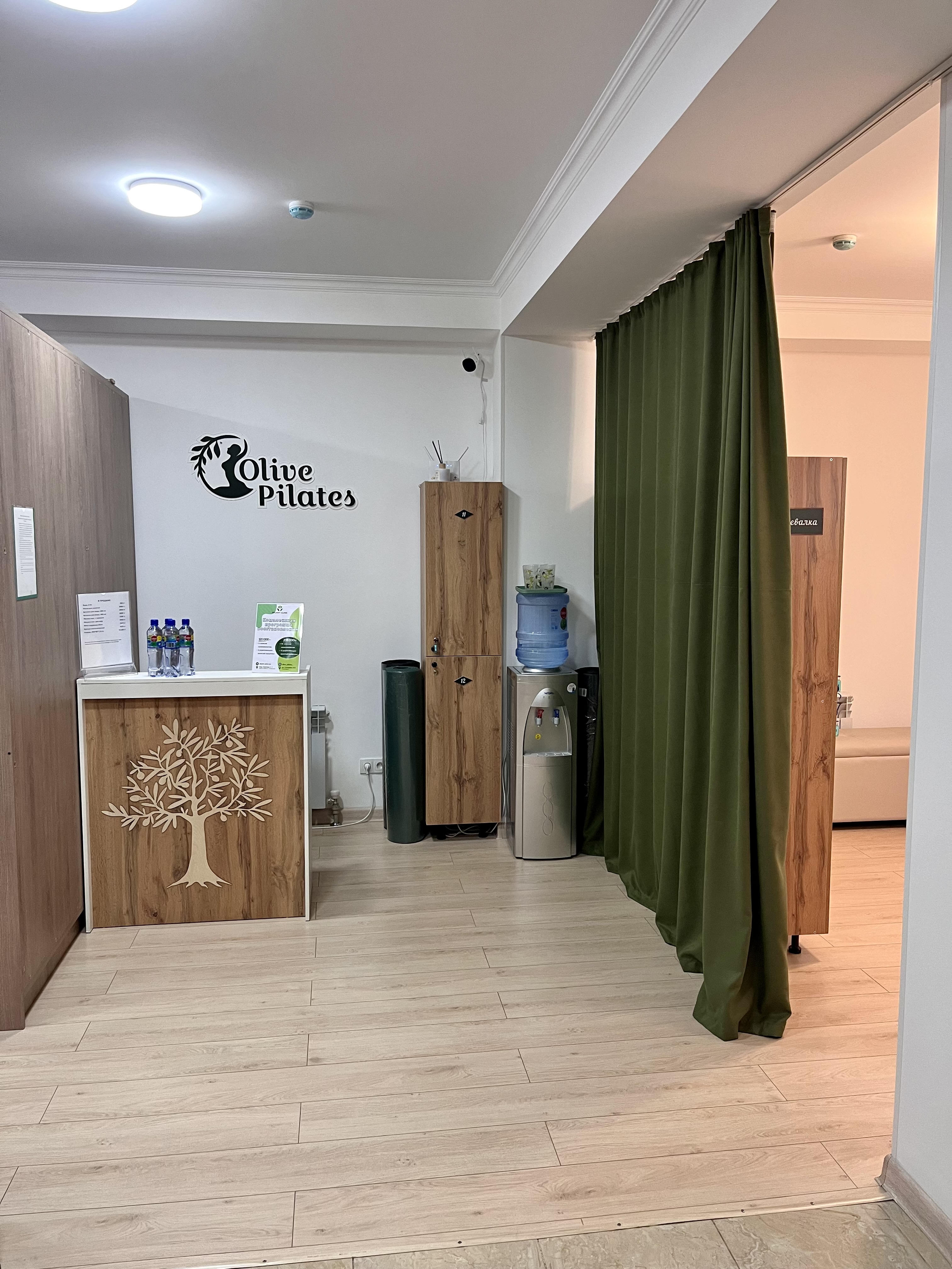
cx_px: 476
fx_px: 953
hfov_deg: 53.1
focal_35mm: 26
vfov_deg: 67.3
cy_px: 634
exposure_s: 1/73
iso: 125
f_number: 1.6
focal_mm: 5.1
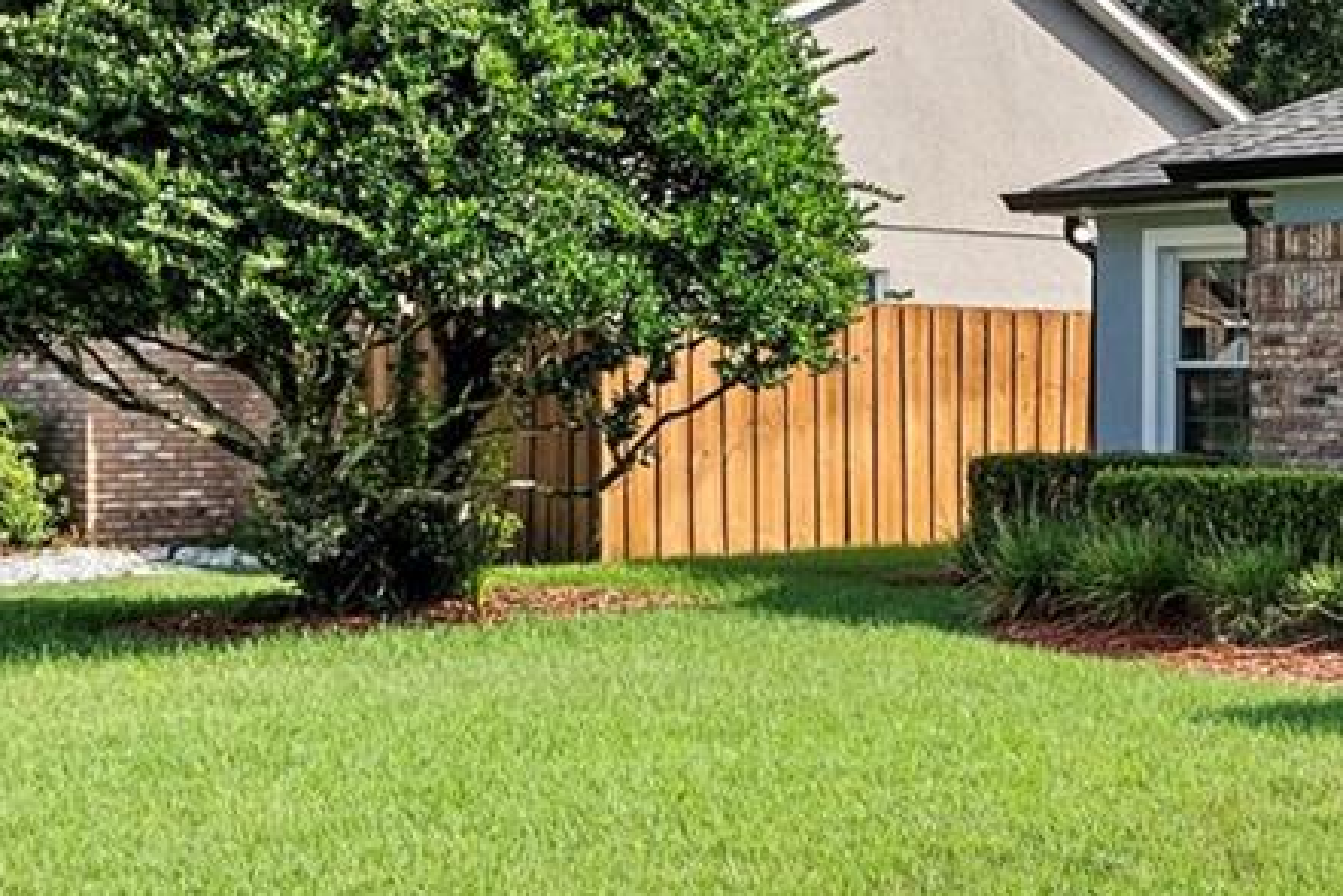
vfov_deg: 17.9
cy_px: 298
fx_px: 2836
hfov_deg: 22.2
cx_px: 1984
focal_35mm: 76
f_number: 8
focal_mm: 21
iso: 100
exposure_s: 1/50
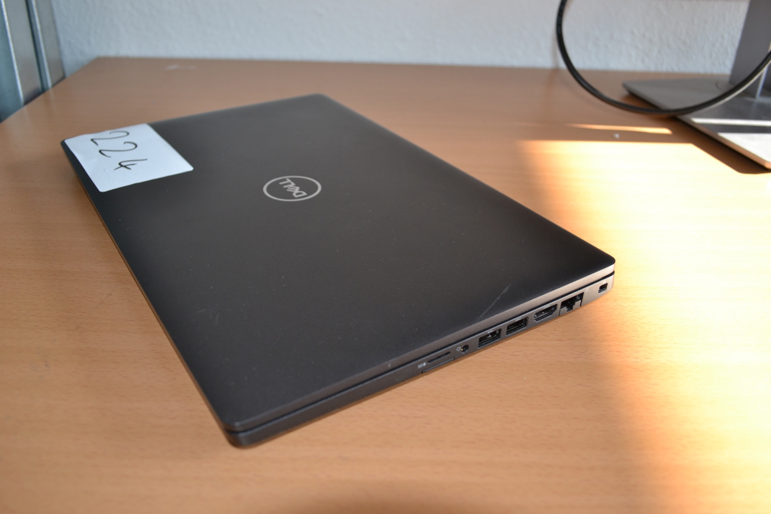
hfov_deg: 61.9
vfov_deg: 43.6
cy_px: 257
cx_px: 386
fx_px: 643
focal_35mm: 30
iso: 250
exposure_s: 1/125
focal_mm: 20
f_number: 4
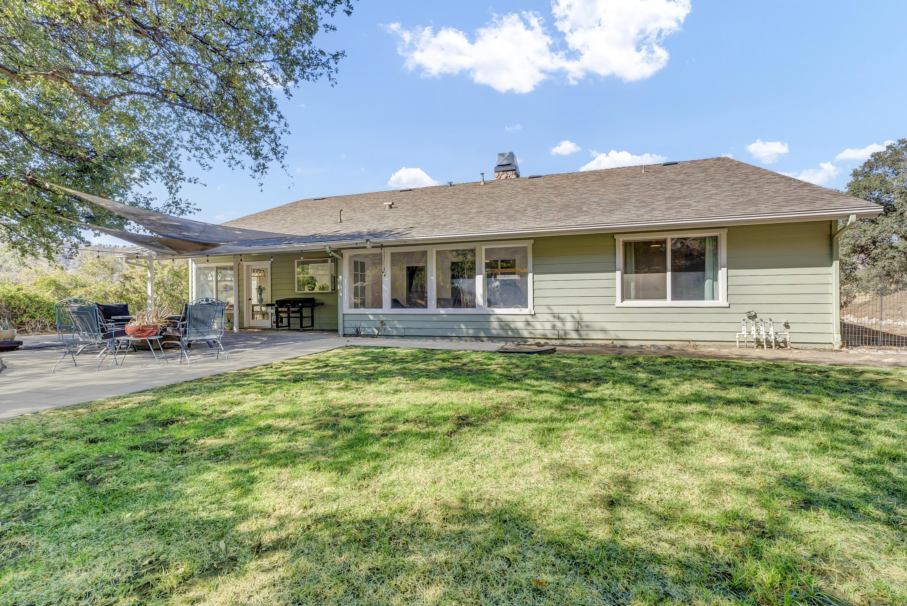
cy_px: 303
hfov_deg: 96.7
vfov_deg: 73.8
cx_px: 454
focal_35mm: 16
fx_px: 403
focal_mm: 16
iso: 80
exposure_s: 1/60
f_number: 10
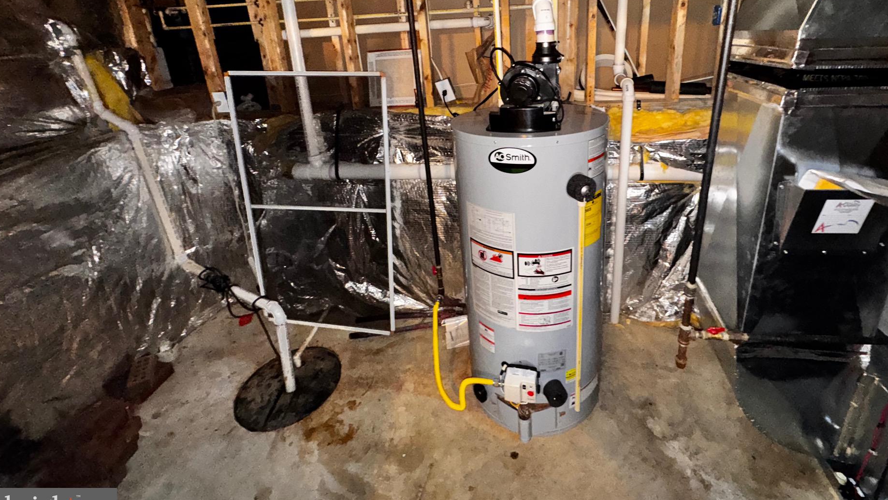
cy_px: 156
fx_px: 400
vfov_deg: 62.0
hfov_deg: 95.6
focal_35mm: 17
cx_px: 491
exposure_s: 1/30
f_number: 2.2
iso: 250
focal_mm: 2.22
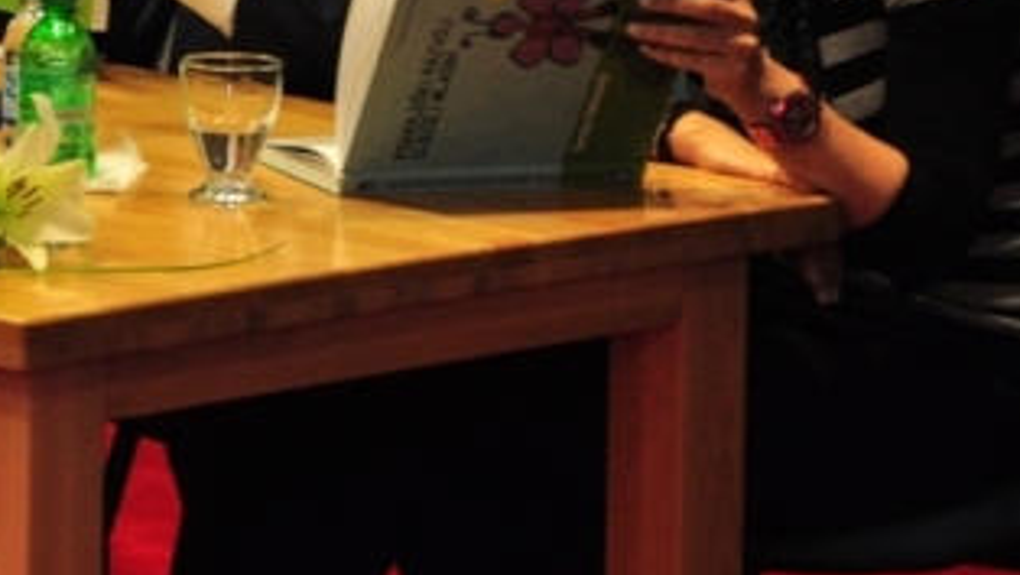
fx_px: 5629
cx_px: 6
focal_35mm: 208
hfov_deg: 10.3
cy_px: -119
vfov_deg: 5.8
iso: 640
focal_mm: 52
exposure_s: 1/15
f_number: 5
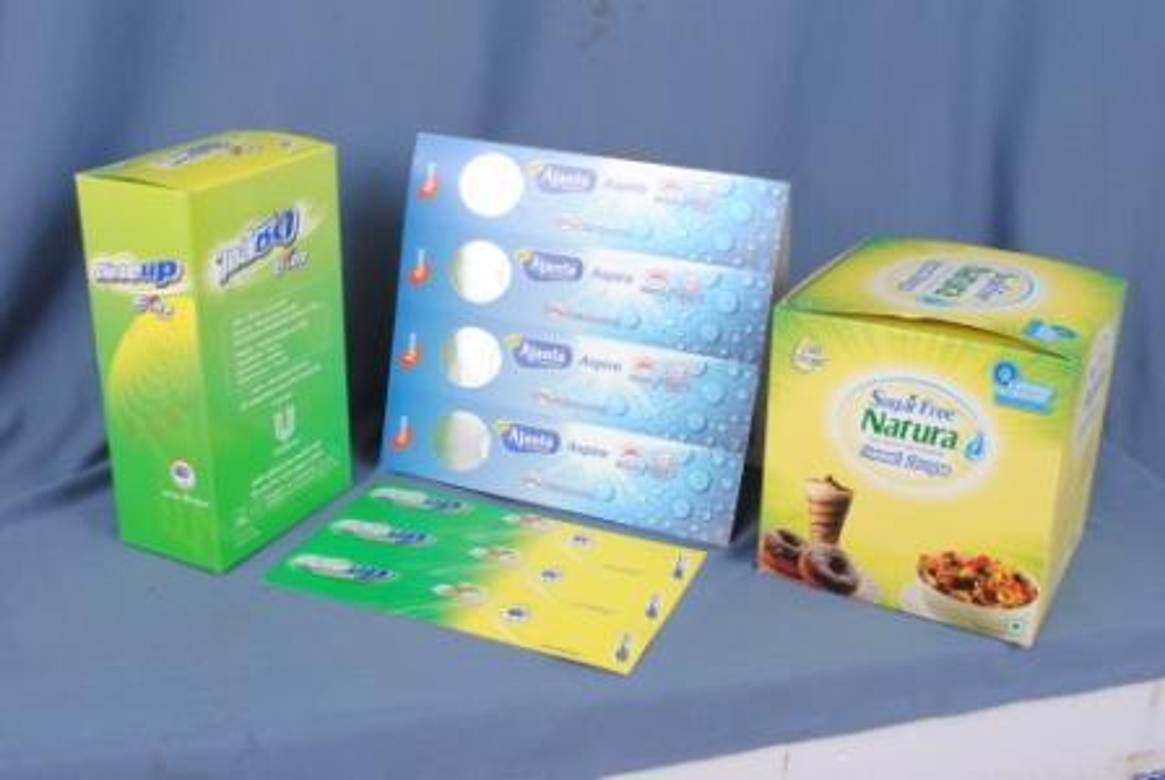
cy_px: 390
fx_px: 1264
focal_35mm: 39
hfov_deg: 49.5
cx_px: 582
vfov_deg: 34.3
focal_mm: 26
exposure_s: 1/125
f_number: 11
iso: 200
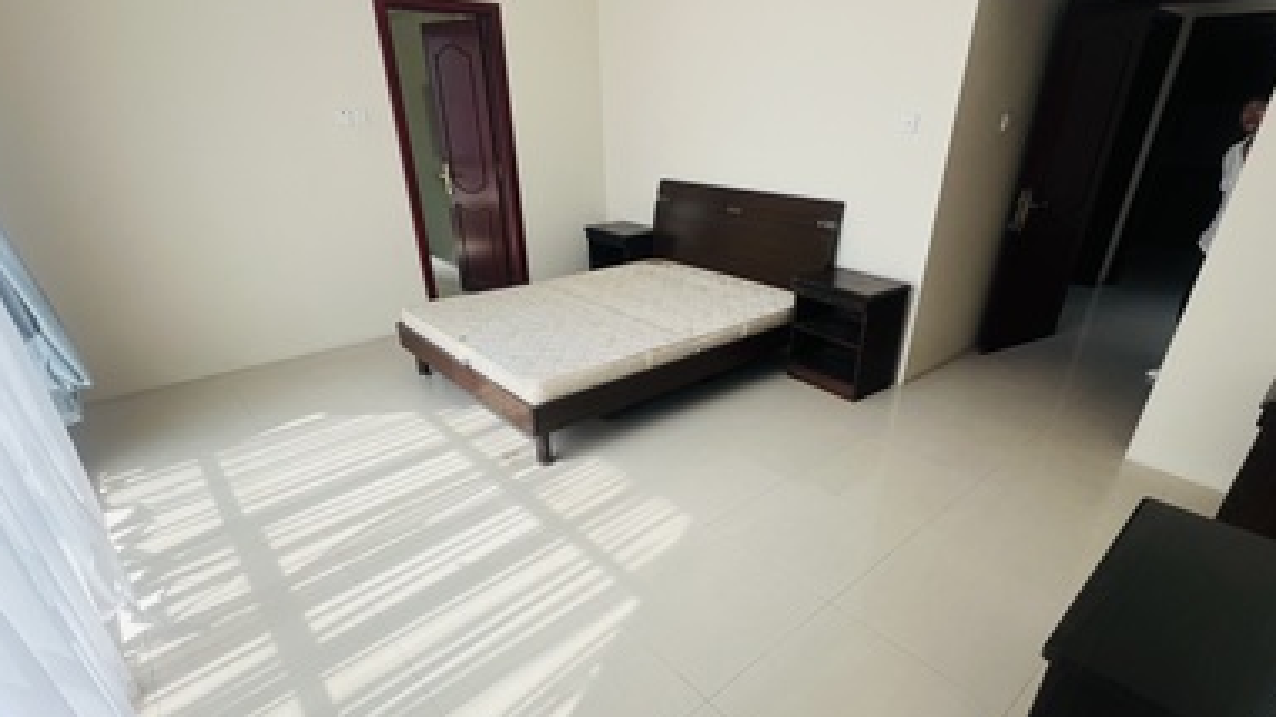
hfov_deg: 95.9
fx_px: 575
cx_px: 668
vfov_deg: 63.3
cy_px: 427
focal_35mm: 17
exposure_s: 1/120
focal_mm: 1.57
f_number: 1.8
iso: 32
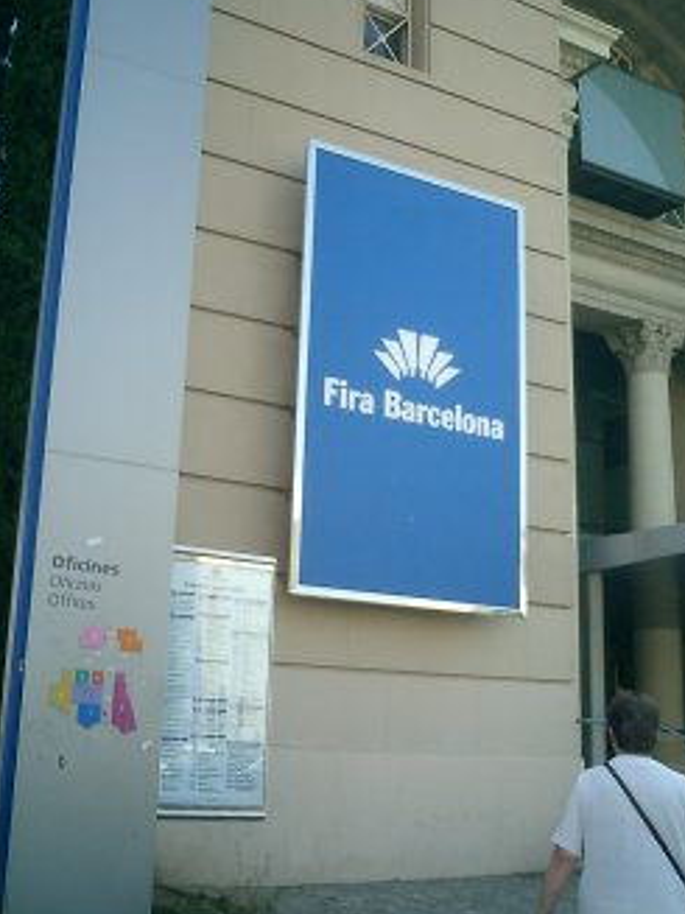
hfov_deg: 32.8
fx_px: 1162
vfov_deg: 42.9
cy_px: 425
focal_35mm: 44
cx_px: 363
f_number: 3.2
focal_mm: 7.5
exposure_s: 1/320
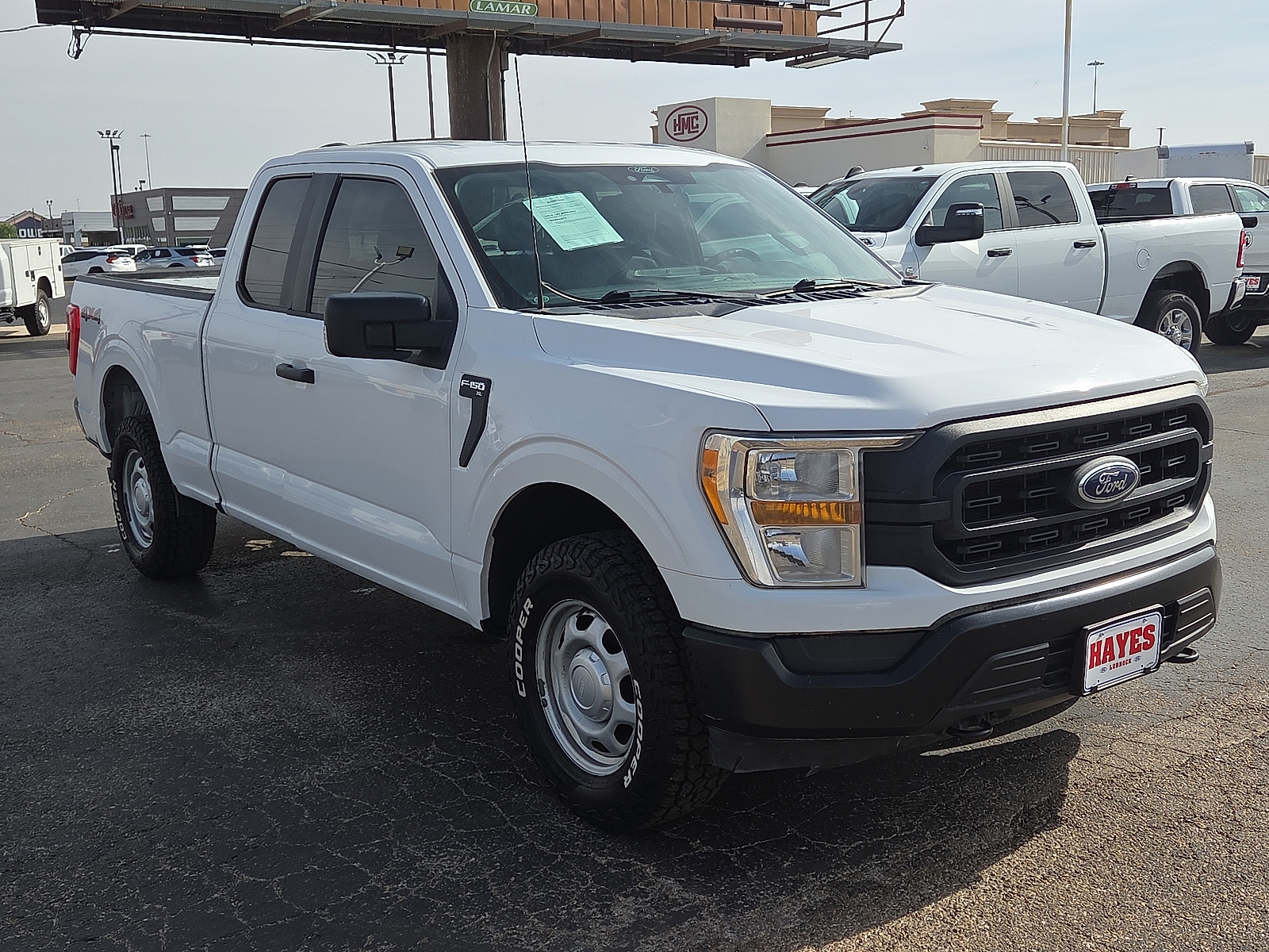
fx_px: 1356
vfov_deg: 38.7
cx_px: 634
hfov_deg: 50.1
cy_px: 476
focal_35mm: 37
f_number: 1.8
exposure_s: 1/10000
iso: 76
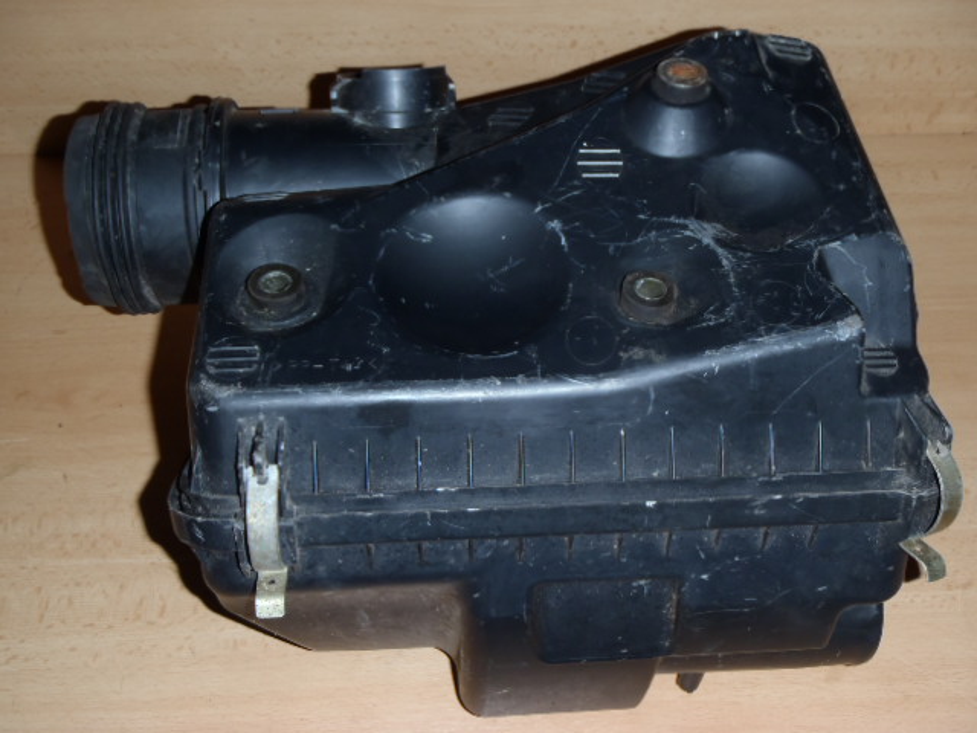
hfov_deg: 49.0
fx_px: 1073
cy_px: 366
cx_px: 488
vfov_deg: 37.7
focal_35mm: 38
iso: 100
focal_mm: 6.83
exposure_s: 1/40
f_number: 4.6
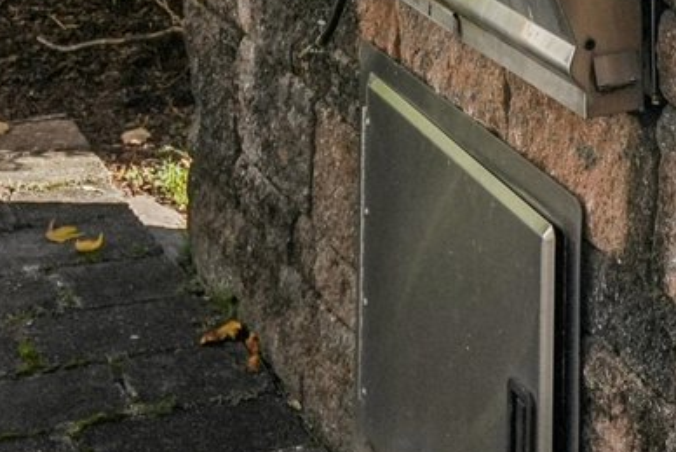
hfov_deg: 17.0
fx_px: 2179
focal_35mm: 116
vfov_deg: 11.0
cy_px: -371
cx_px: 761
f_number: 8
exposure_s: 1/500
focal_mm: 22
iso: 400
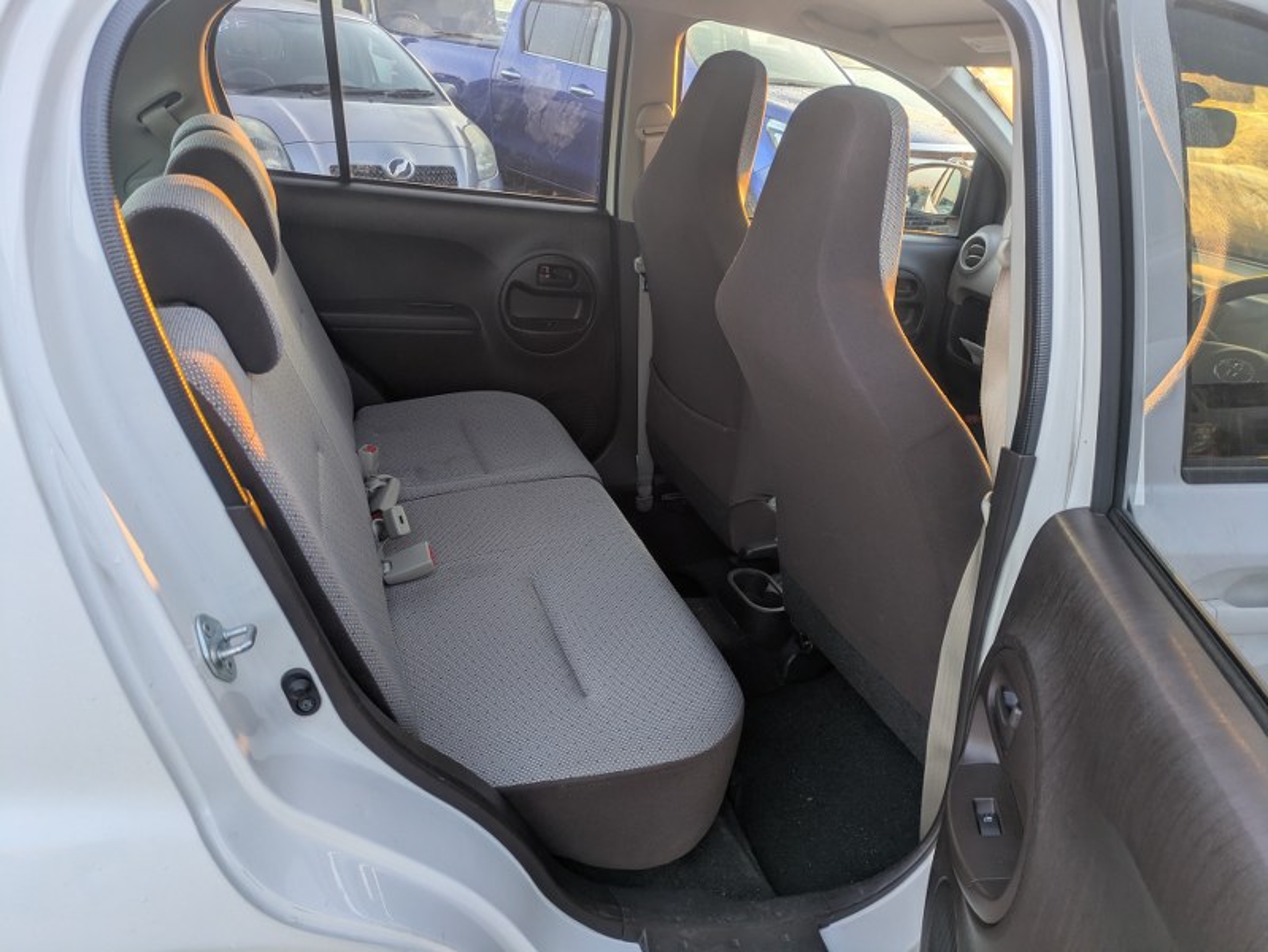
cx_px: 634
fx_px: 916
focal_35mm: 25
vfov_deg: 54.9
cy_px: 476
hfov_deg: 69.4
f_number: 1.89
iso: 73
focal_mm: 5.43
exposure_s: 1/120
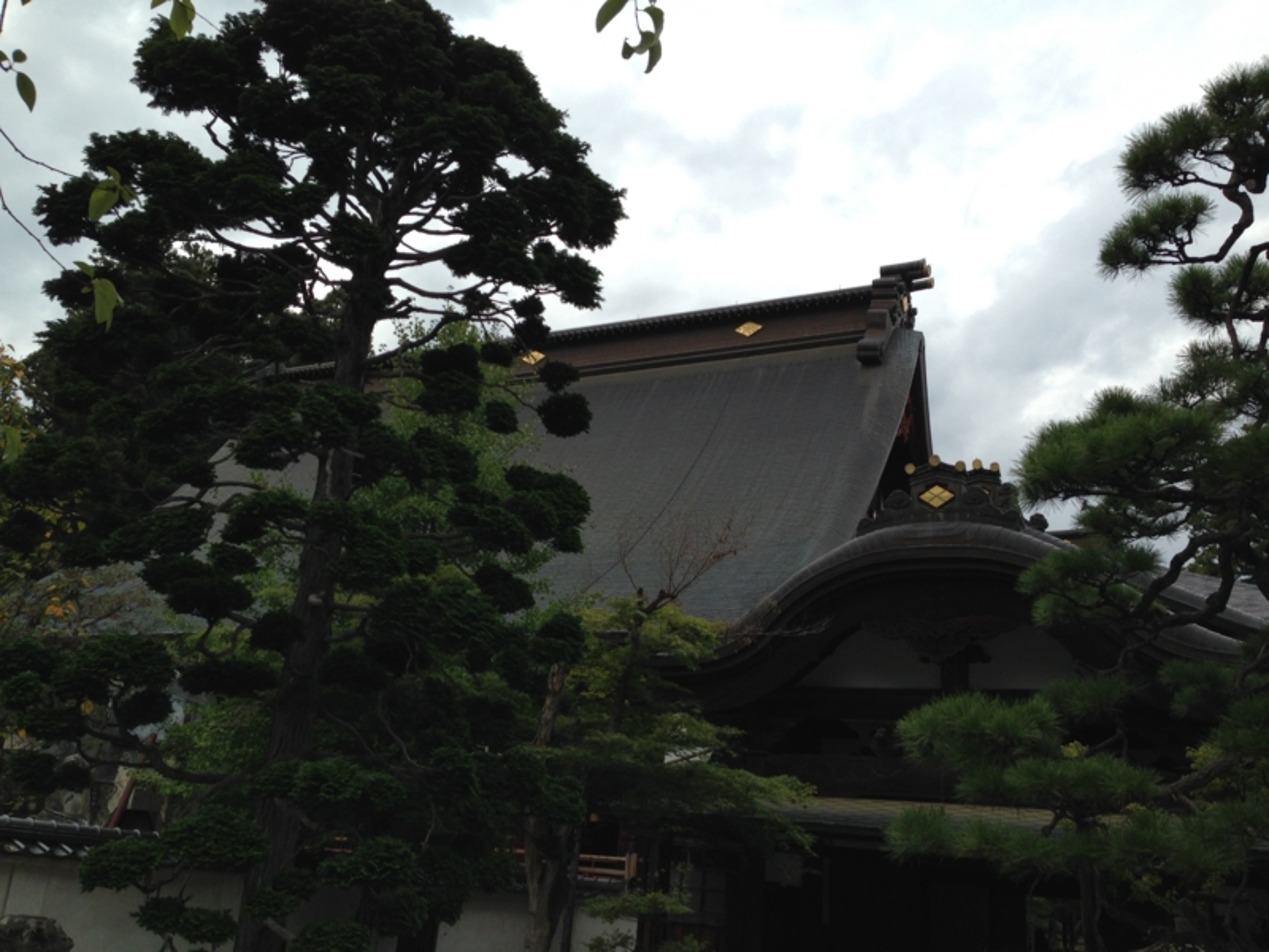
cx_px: 634
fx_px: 1210
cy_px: 476
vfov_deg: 42.9
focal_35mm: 33
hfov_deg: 55.4
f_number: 2.4
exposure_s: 1/480
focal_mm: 4.12
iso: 50
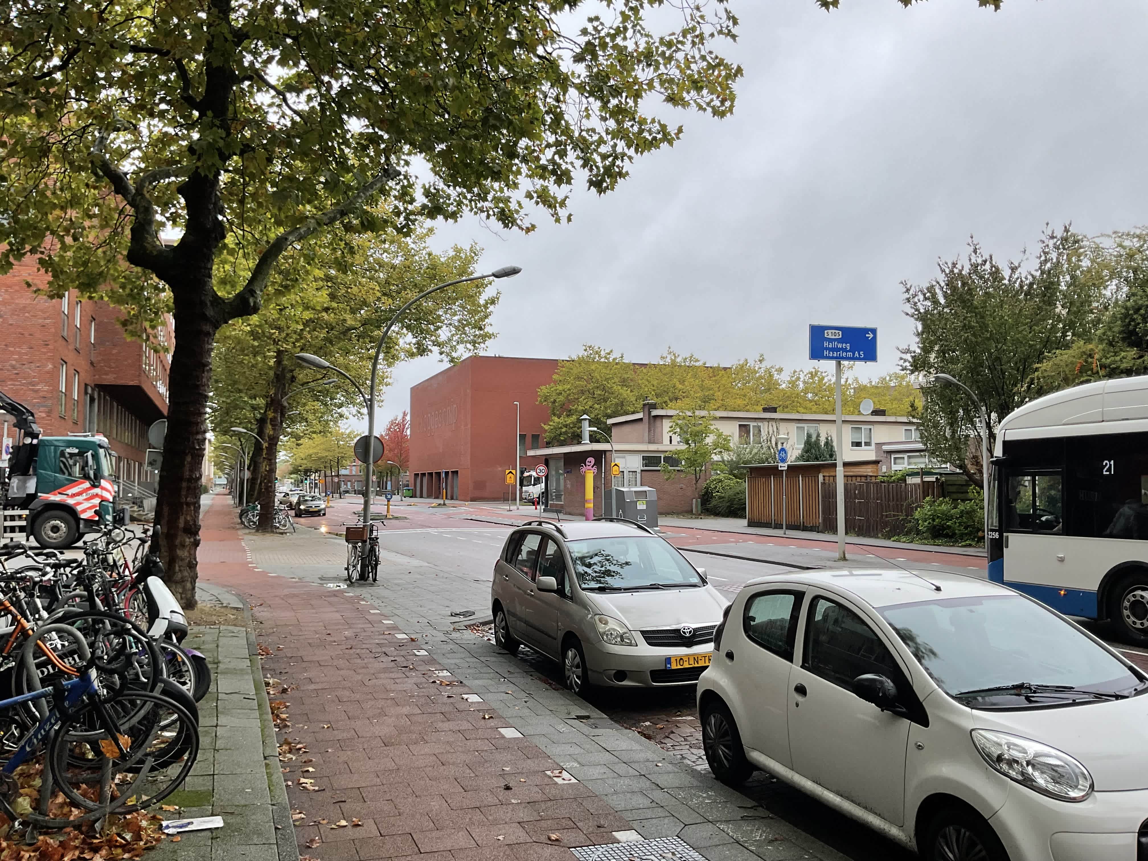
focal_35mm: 29
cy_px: 430
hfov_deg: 61.7
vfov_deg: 48.2
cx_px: 574
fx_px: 962
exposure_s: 1/599
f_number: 1.8
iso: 16
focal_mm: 3
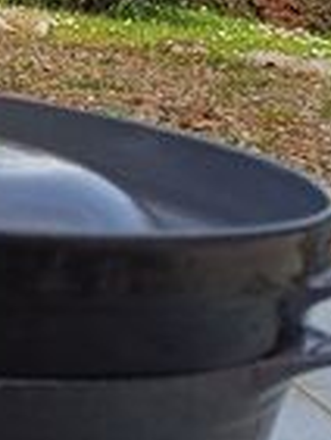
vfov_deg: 17.9
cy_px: 119
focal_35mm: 109
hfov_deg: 12.5
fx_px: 1388
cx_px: -244
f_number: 1.88
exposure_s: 1/576
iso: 52
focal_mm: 5.59
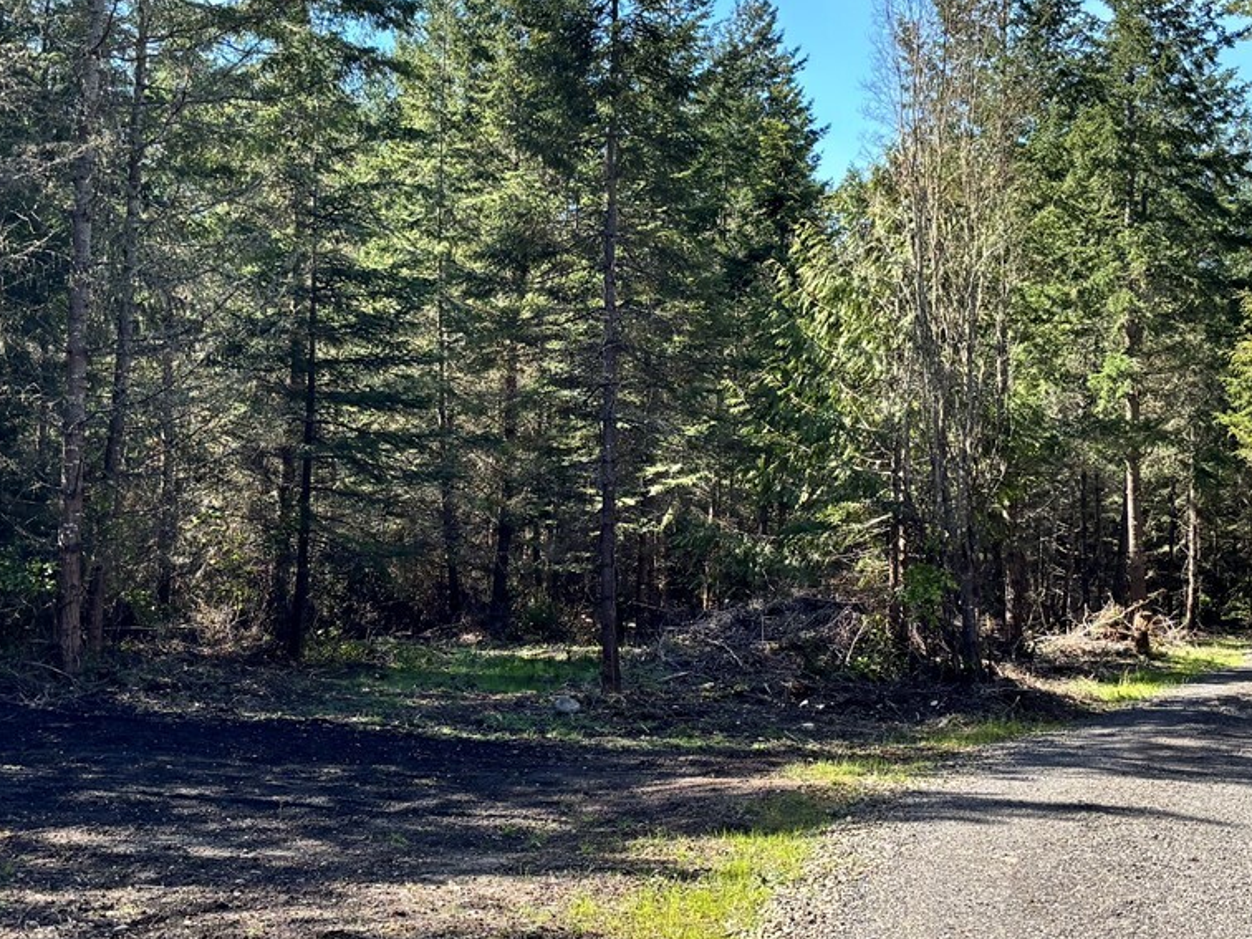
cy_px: 411
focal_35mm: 55
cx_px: 609
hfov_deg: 34.9
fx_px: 1989
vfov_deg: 26.5
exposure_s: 1/1027
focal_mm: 5.96
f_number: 1.6
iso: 50
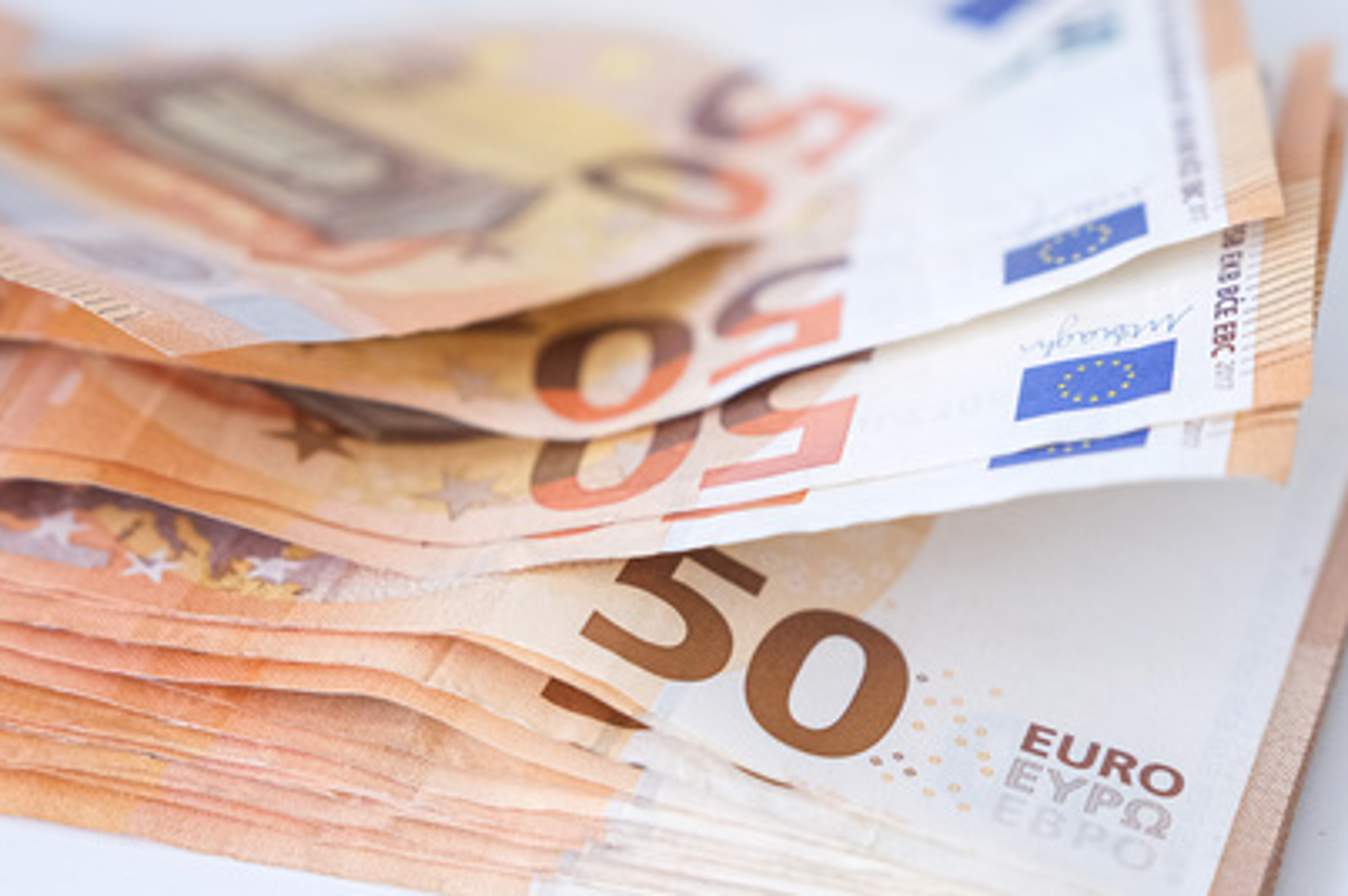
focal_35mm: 103
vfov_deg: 13.3
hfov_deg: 19.8
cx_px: 602
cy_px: 443
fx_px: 3854
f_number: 3.2
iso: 2000
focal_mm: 55
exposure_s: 1/125
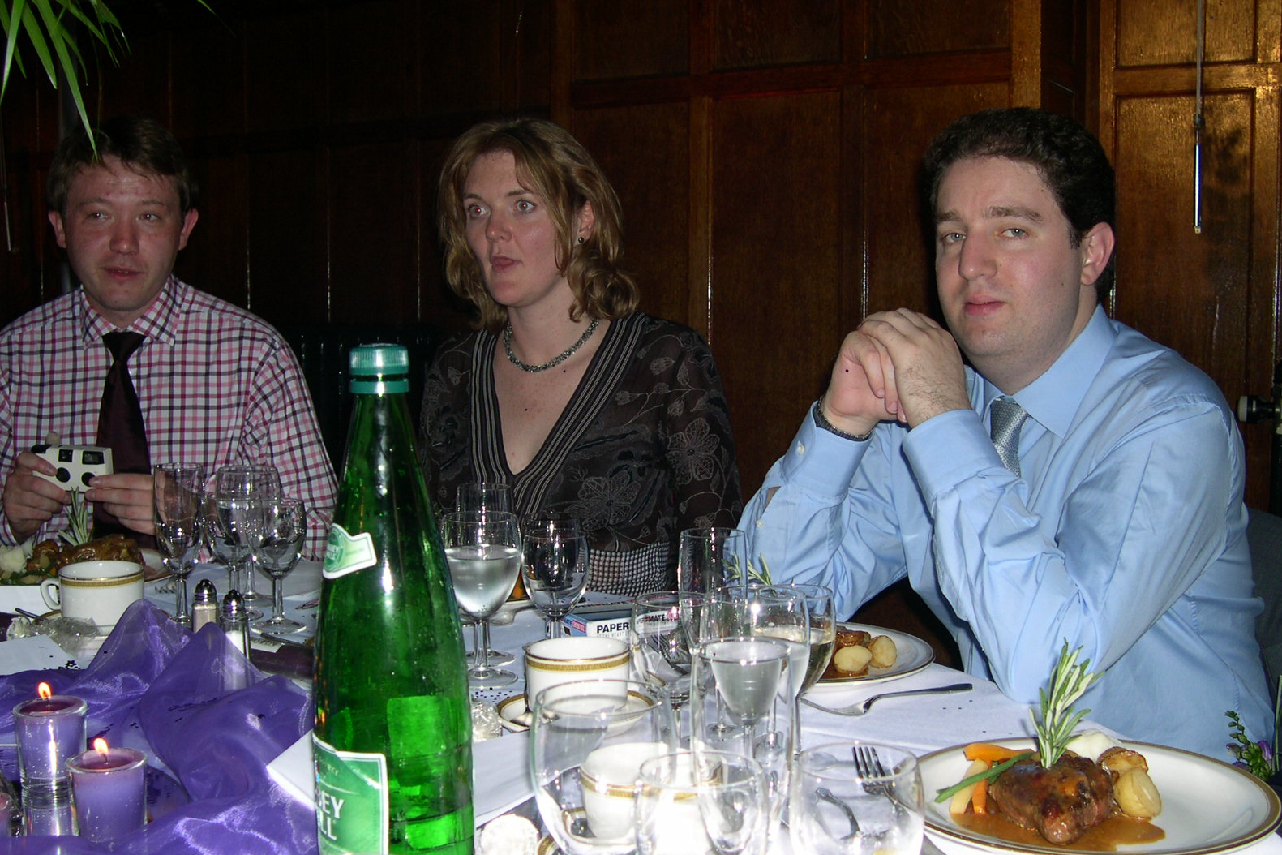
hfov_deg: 48.5
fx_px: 1424
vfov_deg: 33.4
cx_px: 643
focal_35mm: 40
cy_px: 434
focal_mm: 8
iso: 100
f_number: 2.8
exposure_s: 1/60
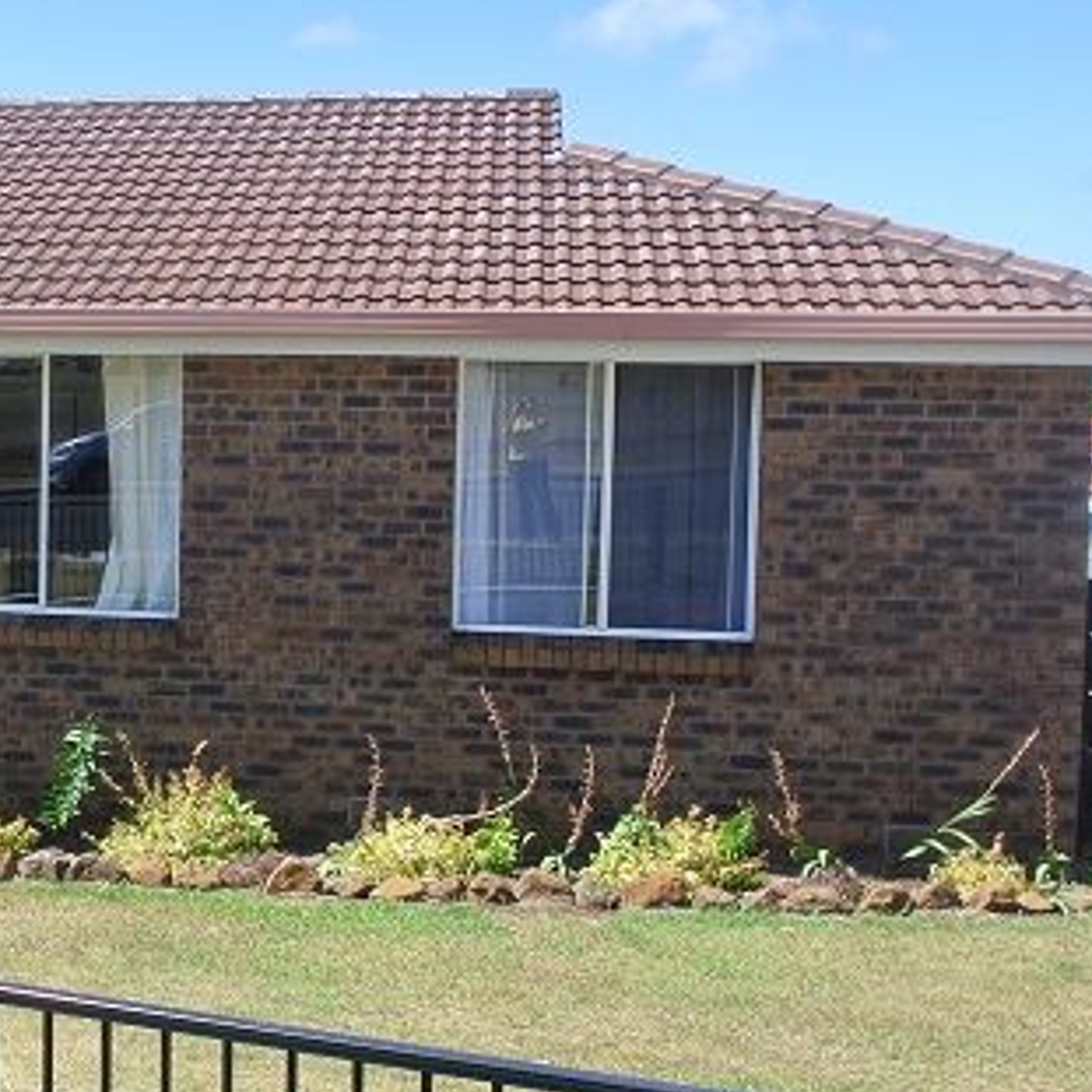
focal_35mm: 59
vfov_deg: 29.1
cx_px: -35
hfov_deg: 27.2
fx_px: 2106
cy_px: 521
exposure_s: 1/400
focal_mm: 10
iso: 100
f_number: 4.5
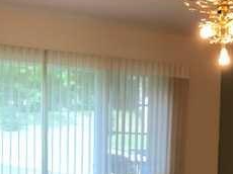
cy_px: 204
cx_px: 126
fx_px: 524
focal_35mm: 78
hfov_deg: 25.0
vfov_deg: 18.0
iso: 25
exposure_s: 1/40
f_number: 1.8
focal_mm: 3.99
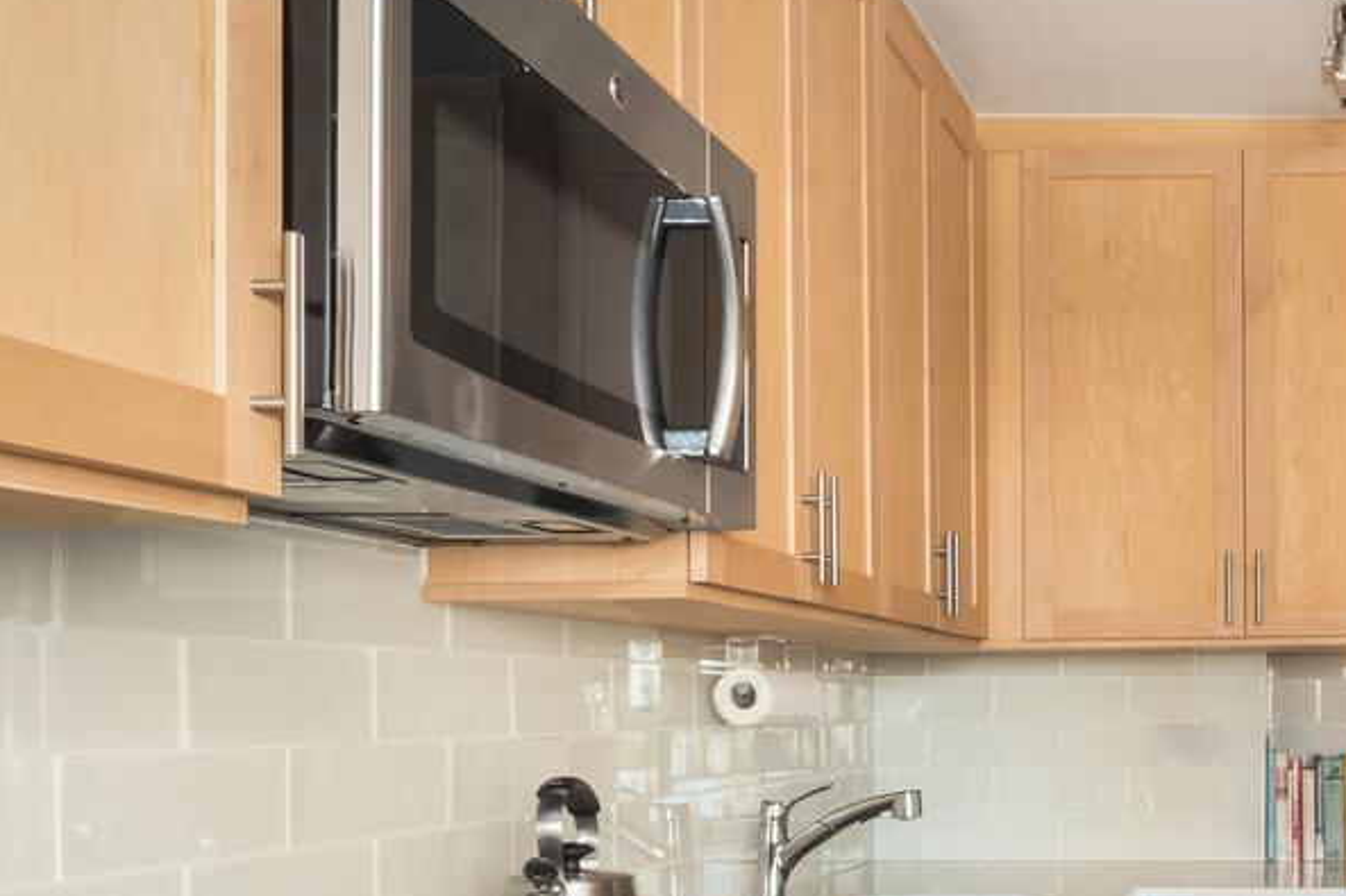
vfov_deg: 30.3
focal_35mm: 43
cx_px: 1371
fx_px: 1607
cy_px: 739
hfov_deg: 39.6
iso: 500
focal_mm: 17
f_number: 22
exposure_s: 6
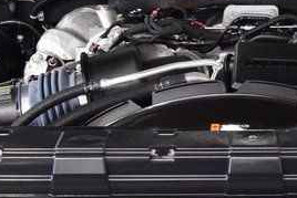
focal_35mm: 86
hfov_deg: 23.2
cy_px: 79
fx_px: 710
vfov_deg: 15.9
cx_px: 250
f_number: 5.6
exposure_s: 1/15
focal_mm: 24
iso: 1600
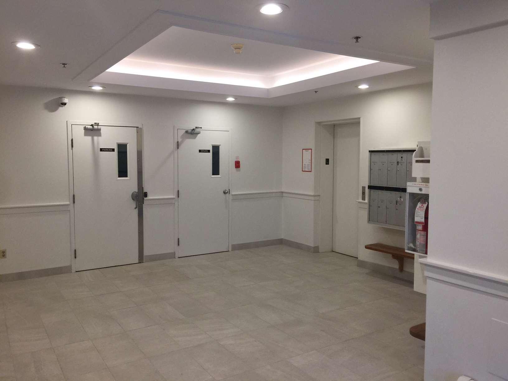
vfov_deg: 48.2
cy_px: 190
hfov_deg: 61.7
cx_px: 254
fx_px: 426
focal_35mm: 29
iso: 32
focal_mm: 4.15
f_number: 2.2
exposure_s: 1/30
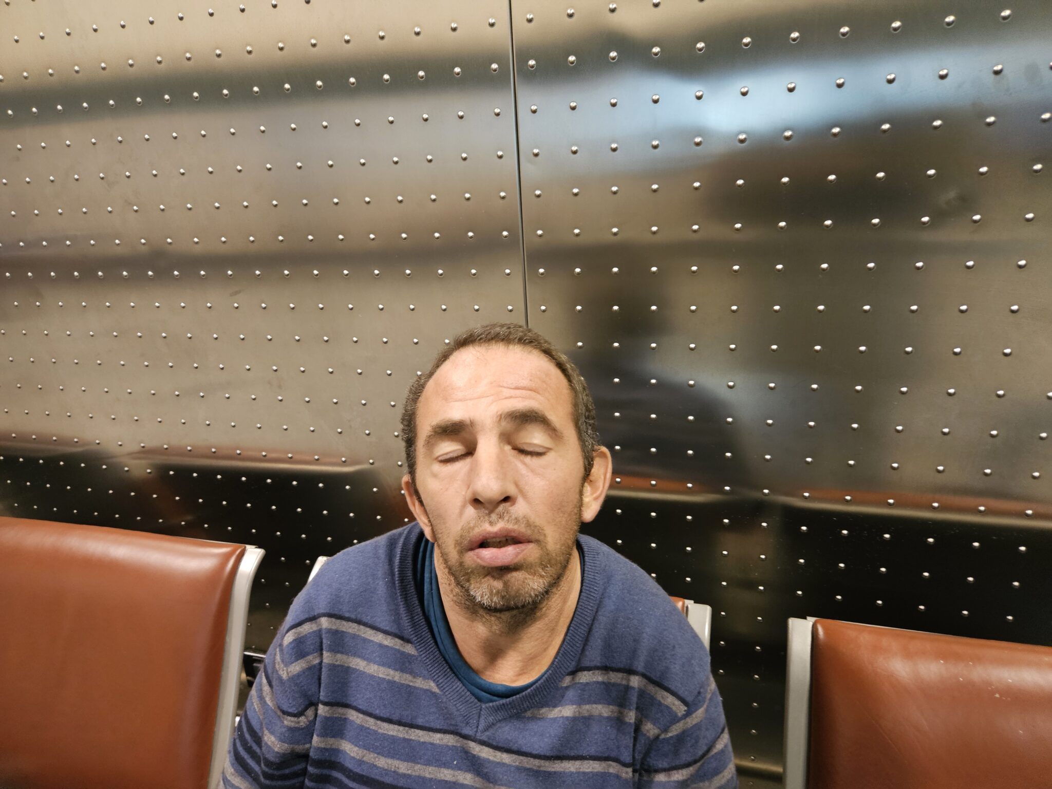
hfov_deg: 73.9
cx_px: 526
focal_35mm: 23
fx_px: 699
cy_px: 394
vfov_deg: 58.9
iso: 640
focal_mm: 5.4
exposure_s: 1/50
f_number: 1.8
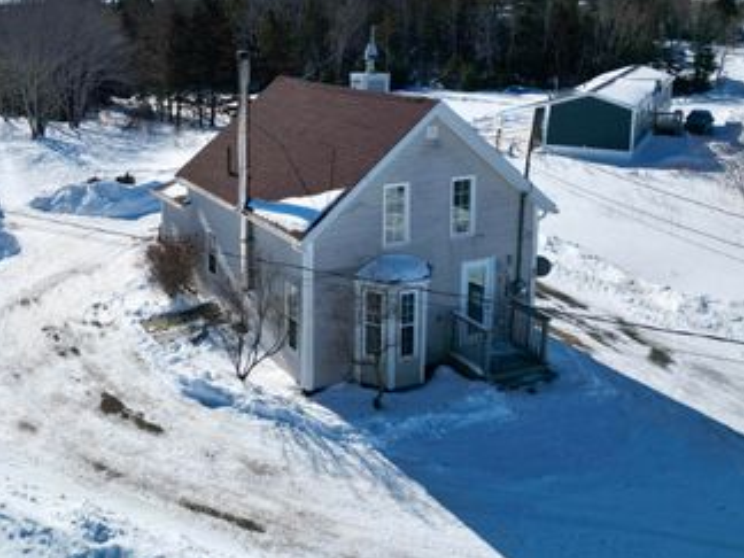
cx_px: 197
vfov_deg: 37.6
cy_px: 134
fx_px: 795
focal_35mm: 37
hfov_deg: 48.4
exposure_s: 1/6400
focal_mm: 6.72
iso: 130
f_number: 1.7
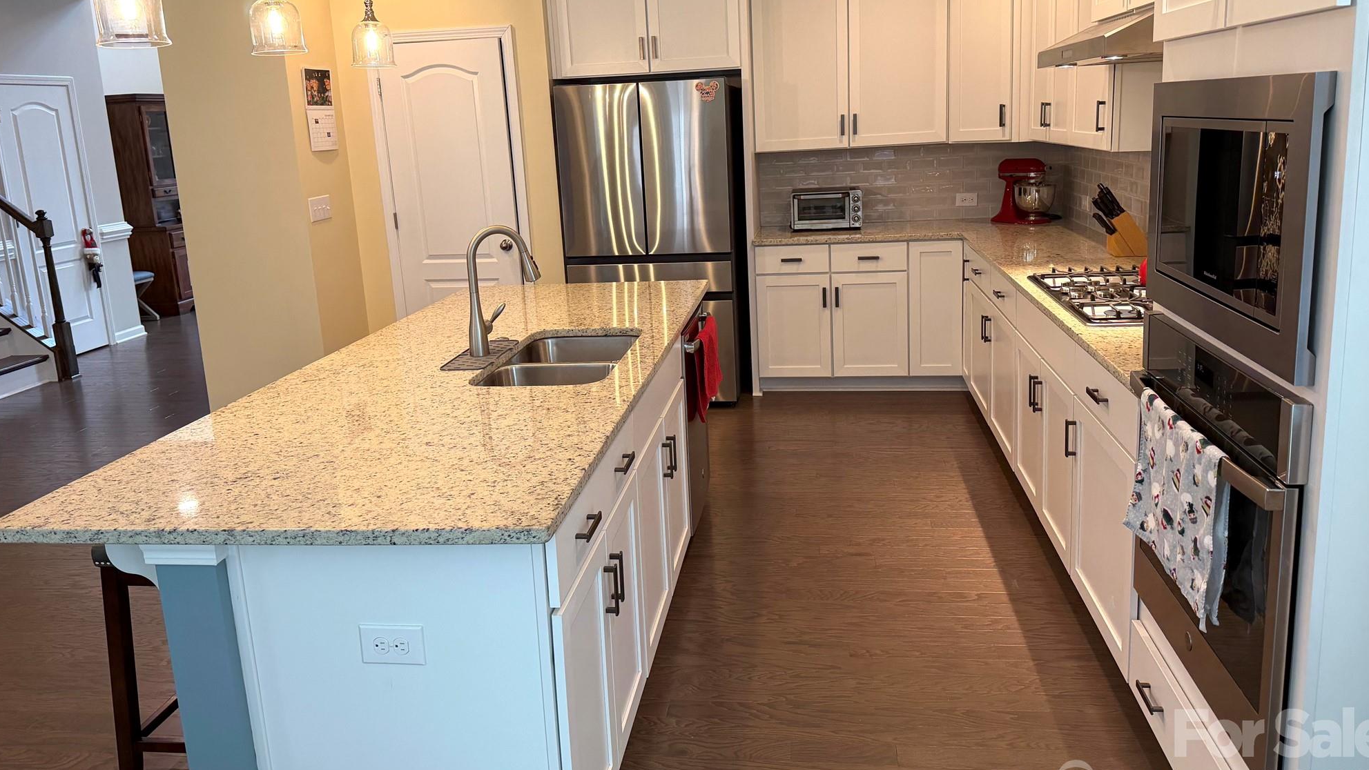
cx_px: 688
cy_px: 315
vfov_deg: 42.7
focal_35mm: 27
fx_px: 980
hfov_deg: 69.9
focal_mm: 6.76
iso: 200
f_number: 1.78
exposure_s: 1/120
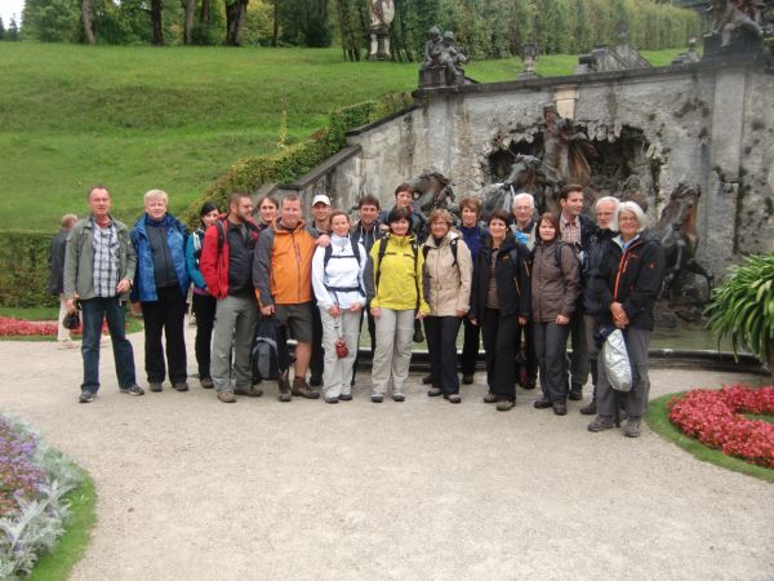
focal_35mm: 29
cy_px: 290
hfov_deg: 61.7
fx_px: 648
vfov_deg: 48.2
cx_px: 387
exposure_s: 1/80
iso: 64
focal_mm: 5.2
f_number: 3.5
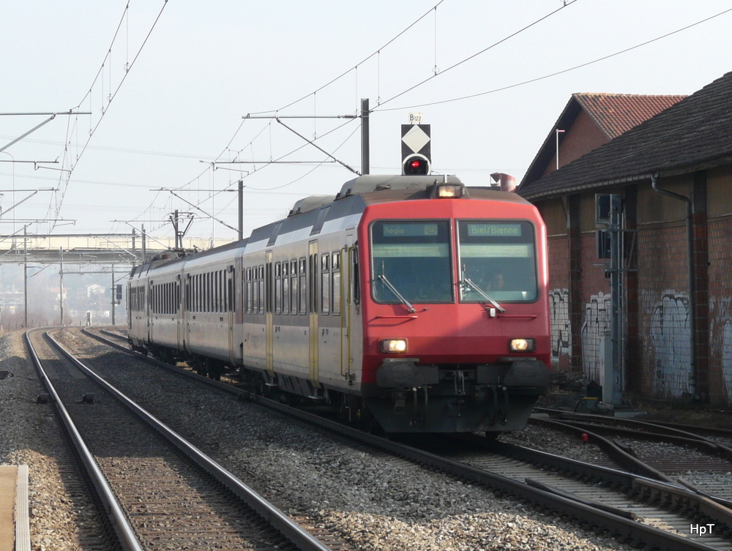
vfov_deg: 14.7
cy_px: 276
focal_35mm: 101
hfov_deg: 19.4
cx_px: 366
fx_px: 2139
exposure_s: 1/160
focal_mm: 16.6
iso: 100
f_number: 5.6
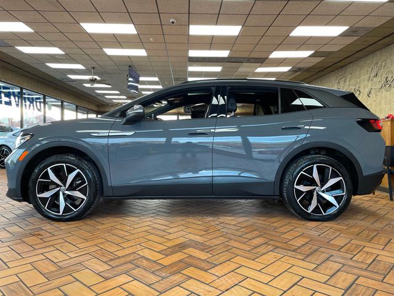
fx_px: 296
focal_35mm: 26
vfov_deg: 53.1
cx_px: 197
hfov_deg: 67.3
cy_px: 148
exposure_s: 1/120
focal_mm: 4.2
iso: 125
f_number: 1.6
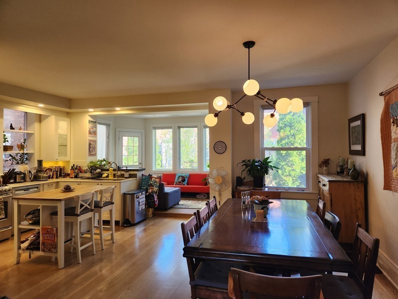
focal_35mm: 23
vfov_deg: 58.9
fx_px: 264
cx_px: 199
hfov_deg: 73.9
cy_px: 150
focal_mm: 5.4
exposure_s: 1/180
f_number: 1.8
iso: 200
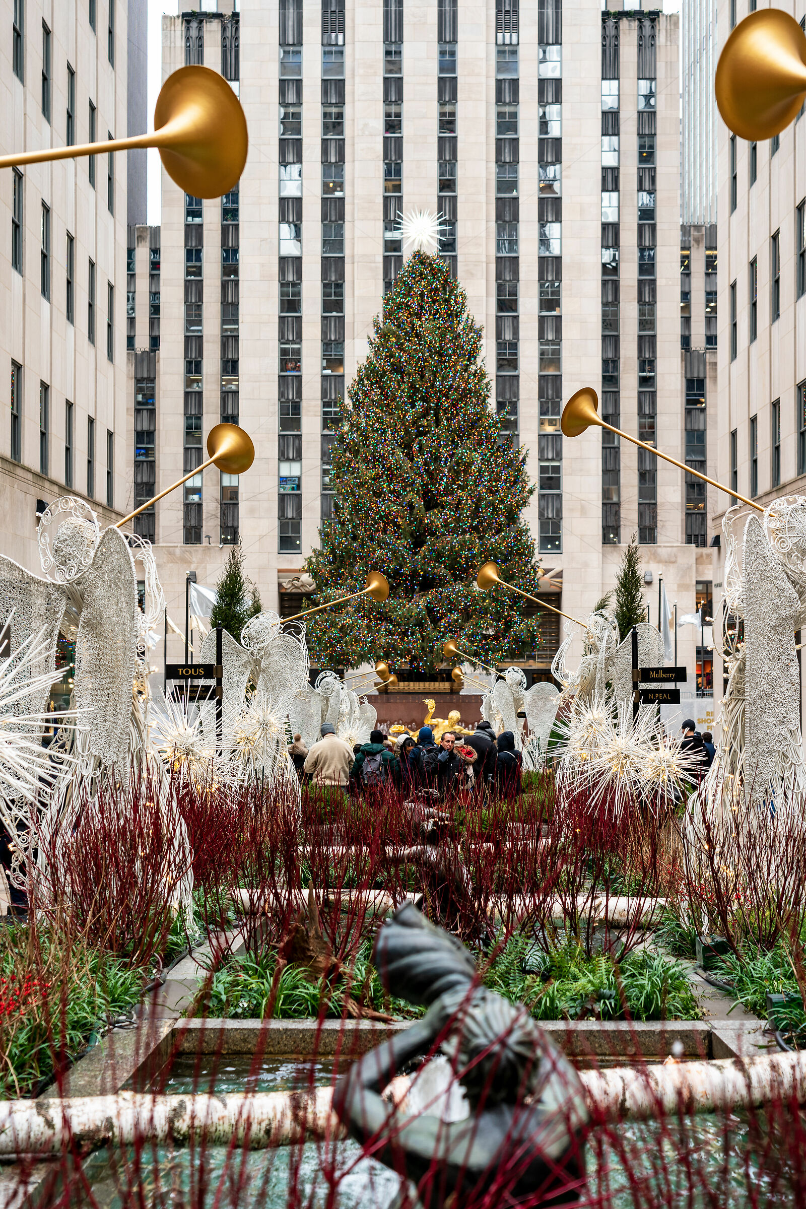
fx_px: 1881
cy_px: 604
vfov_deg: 35.6
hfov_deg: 24.2
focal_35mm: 56
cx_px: 403
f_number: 5
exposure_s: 1/40
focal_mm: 56
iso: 100
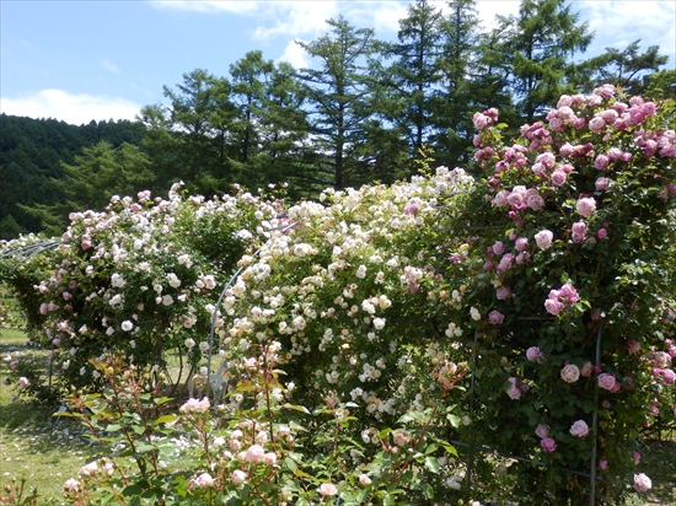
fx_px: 644
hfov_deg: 55.4
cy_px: 253
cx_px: 338
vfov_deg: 42.9
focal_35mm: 33
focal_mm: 6
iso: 80
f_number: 3.4
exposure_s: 1/500
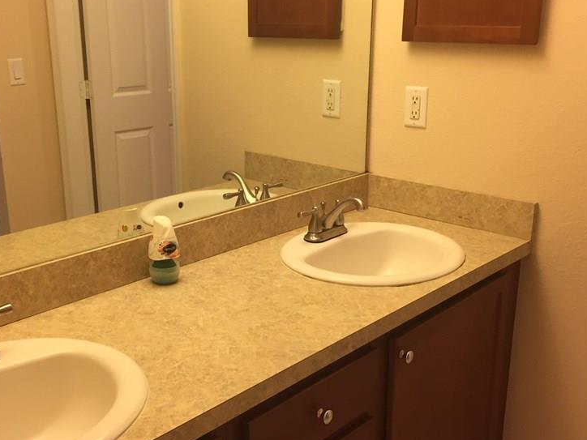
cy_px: 229
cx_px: 254
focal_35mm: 41
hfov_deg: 45.7
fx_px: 695
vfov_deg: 35.1
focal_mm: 4.15
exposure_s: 1/30
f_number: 2.2
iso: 80
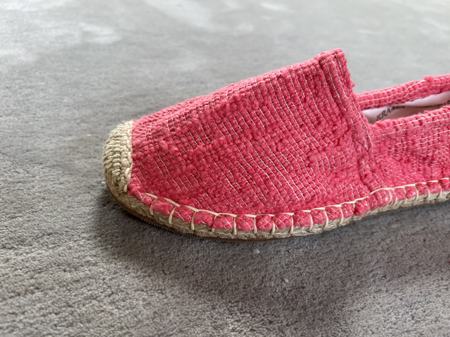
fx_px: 338
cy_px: 168
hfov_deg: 67.3
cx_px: 225
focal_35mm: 26
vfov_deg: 53.1
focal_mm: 5.7
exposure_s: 1/121
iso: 50
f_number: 1.5
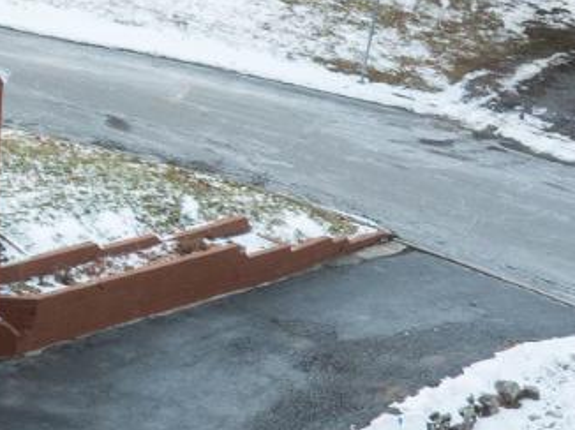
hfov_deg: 11.5
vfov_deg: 9.7
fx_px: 2506
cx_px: -667
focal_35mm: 151
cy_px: -103
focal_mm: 12.29
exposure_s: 1/60
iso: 100
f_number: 7.1
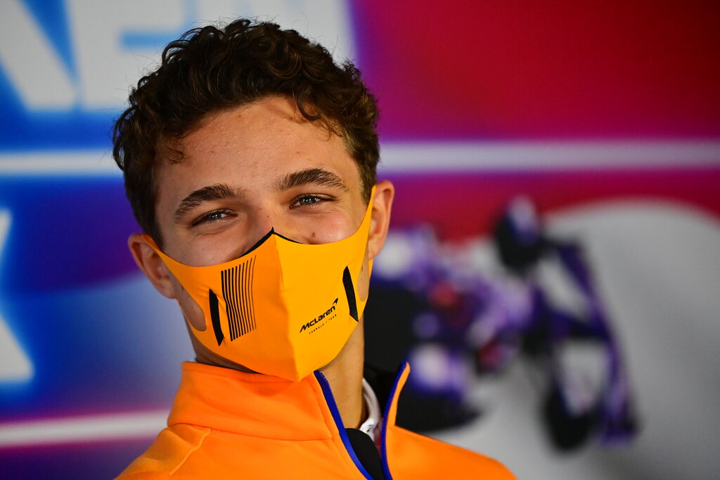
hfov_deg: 7.4
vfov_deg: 4.9
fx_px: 5600
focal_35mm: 280
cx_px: 360
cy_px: 240
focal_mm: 280
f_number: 4
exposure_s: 1/500
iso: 3200
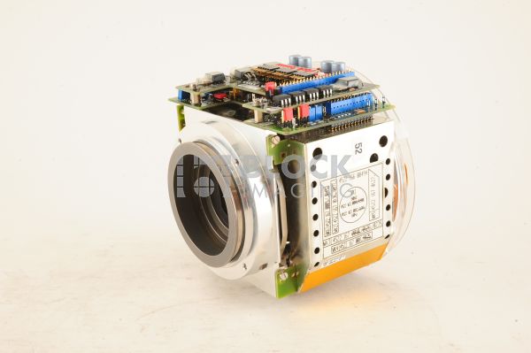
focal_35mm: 50
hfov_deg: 39.6
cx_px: 266
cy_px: 176
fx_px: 737
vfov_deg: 26.9
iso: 1600
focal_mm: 50
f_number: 14
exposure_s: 1/160
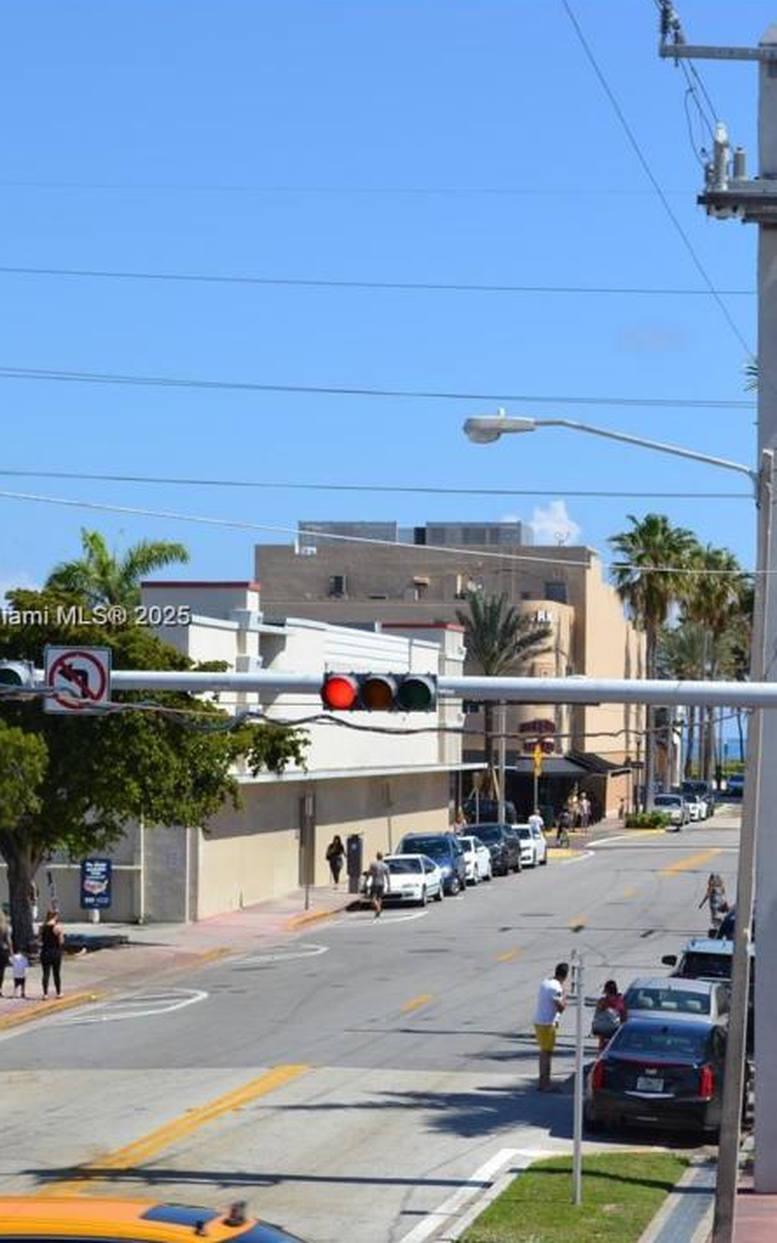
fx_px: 3456
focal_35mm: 102
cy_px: 618
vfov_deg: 20.4
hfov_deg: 12.7
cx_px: 756
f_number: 8
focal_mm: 44
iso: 100
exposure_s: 1/250
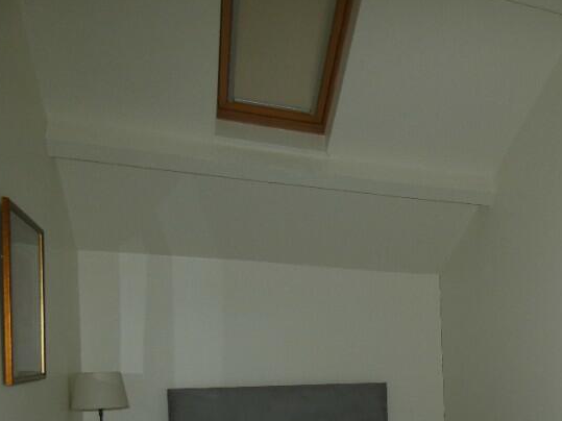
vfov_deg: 35.0
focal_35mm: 38
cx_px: 485
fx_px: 617
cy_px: 396
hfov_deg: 45.3
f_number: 2.8
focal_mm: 3.6
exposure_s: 1/60
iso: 80
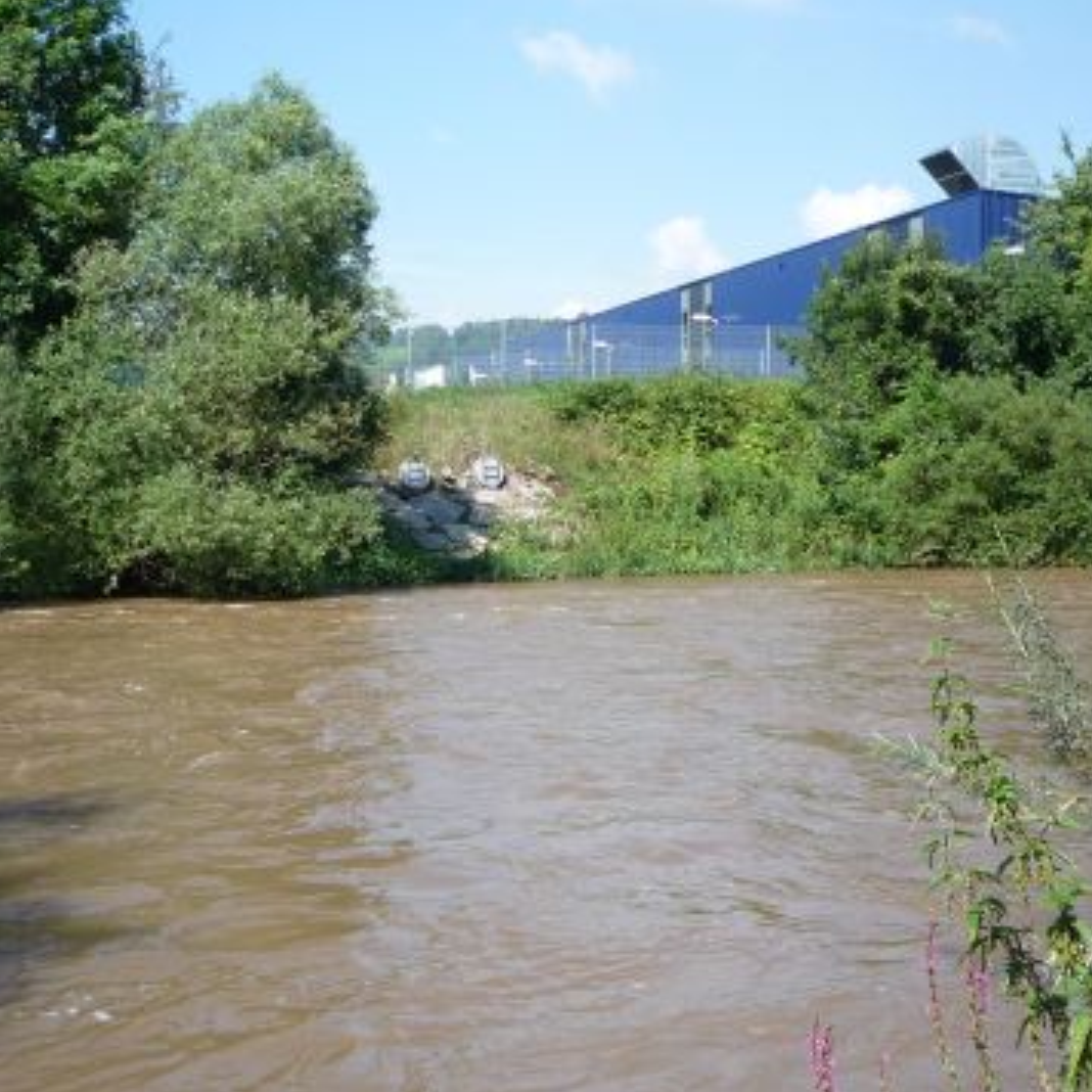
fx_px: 1785
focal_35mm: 50
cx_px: 537
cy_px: 546
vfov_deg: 34.0
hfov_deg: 34.0
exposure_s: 1/500
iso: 100
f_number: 4
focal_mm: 5.2
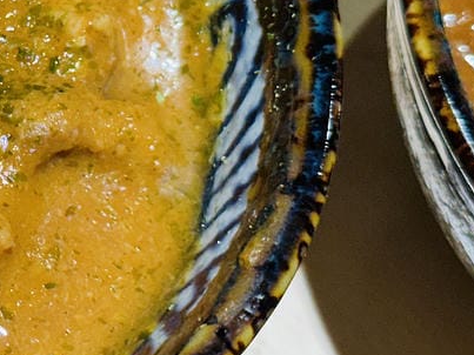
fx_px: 1958
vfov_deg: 10.3
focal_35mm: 143
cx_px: -149
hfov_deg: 13.3
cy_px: 36
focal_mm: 6.86
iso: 125
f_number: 1.78
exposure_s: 1/120
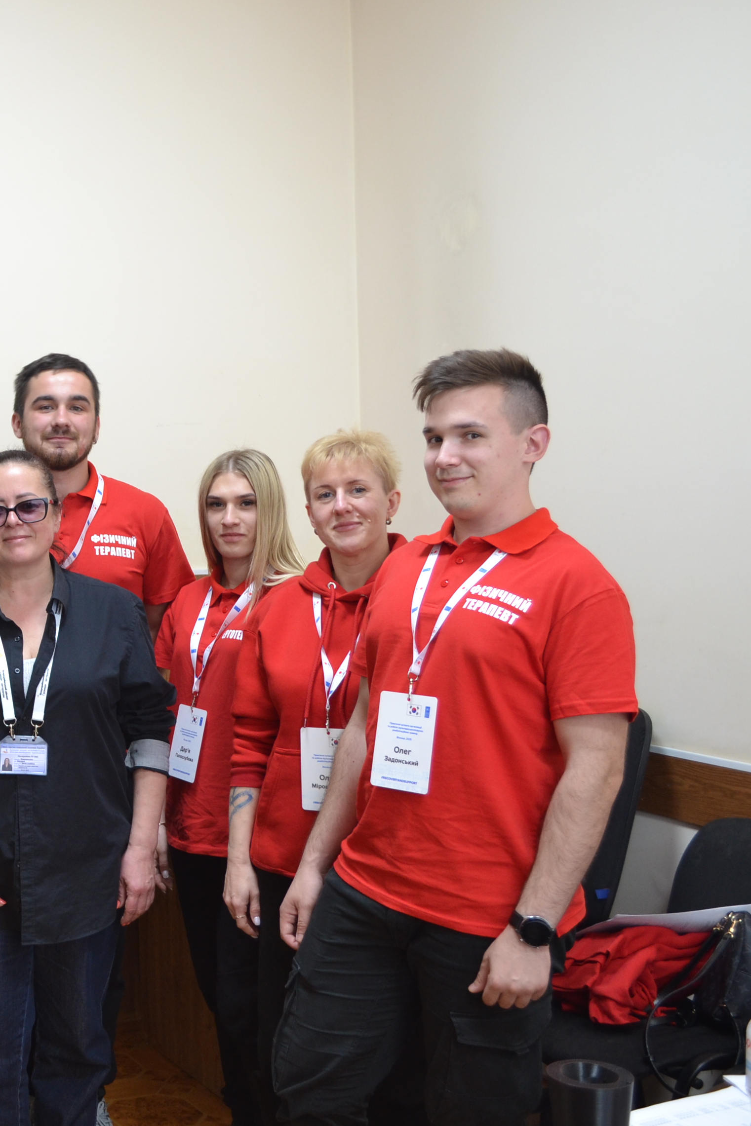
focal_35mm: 50
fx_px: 1564
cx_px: -83
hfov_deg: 25.0
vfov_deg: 39.6
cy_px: 564
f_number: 4
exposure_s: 1/25
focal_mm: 22
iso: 400
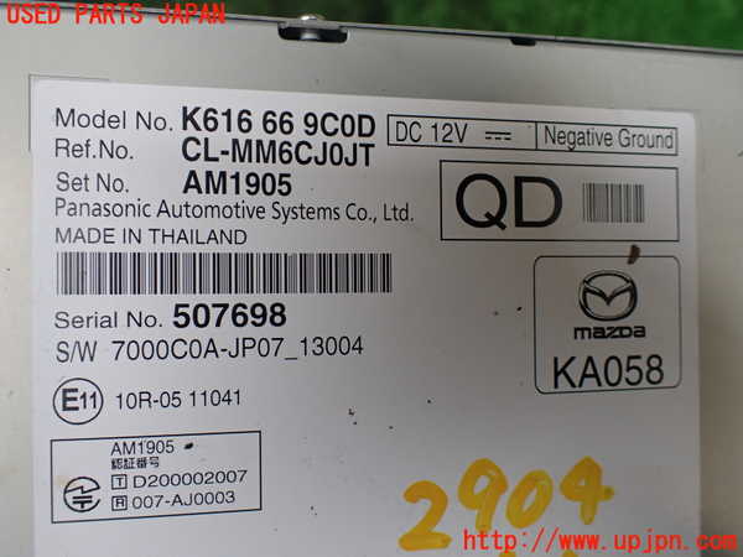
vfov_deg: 46.8
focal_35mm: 30
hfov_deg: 60.0
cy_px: 278
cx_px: 372
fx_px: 644
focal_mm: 5.4
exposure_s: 1/125
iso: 250
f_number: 2.3
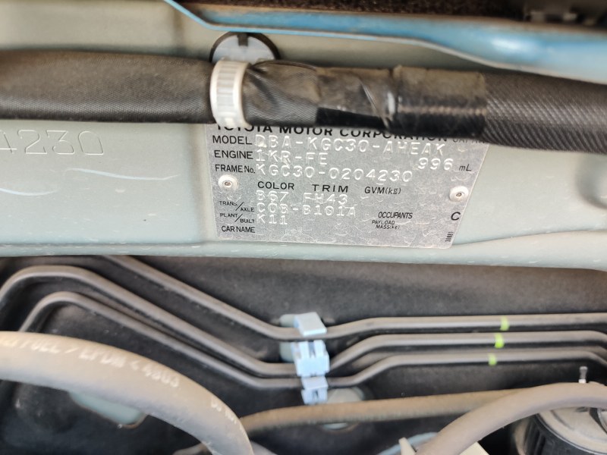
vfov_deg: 51.4
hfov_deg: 65.3
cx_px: 304
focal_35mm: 27
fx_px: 473
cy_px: 228
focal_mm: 4.75
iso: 640
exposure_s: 1/100
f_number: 1.65
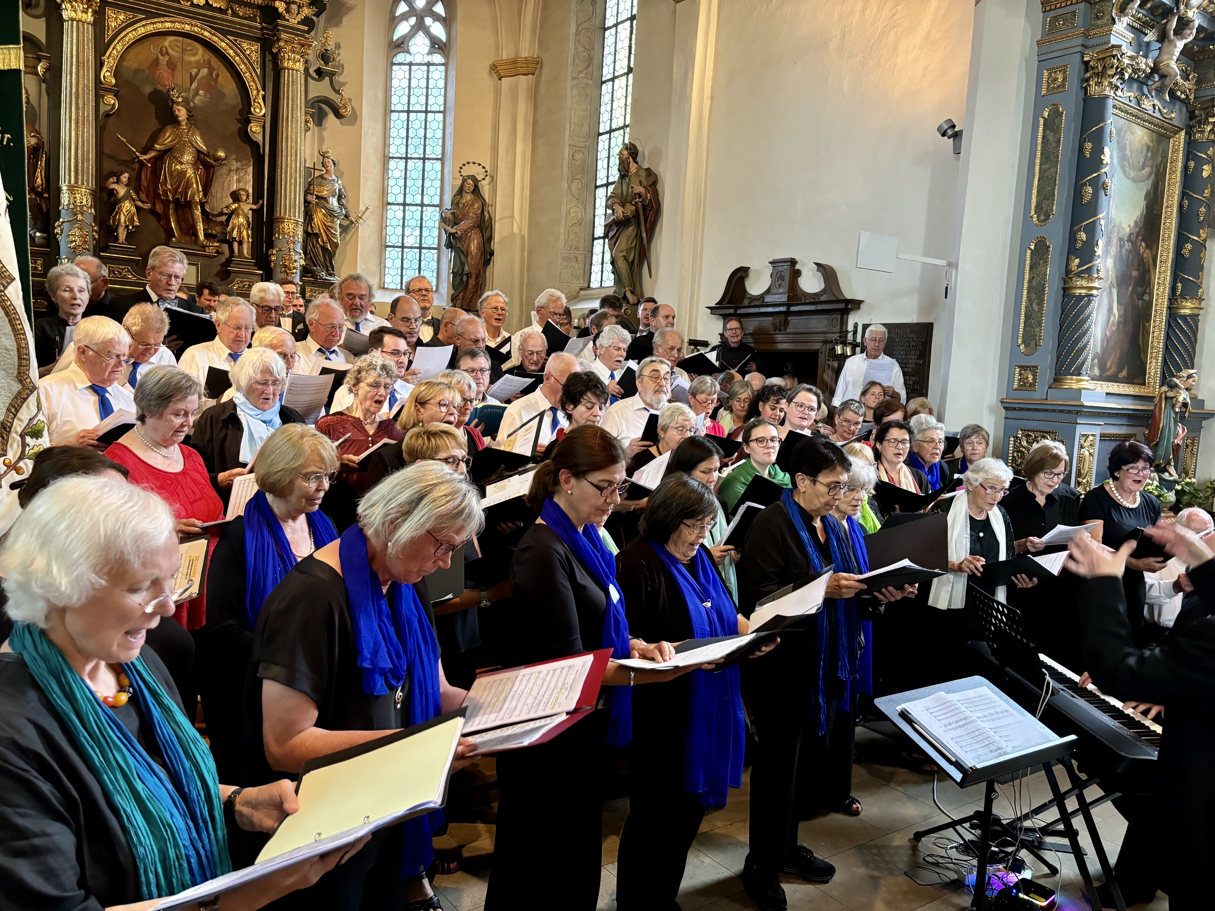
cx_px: 608
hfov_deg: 67.3
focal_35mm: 26
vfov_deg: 53.1
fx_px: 913
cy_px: 456
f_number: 1.6
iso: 400
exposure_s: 1/50
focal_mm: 5.96
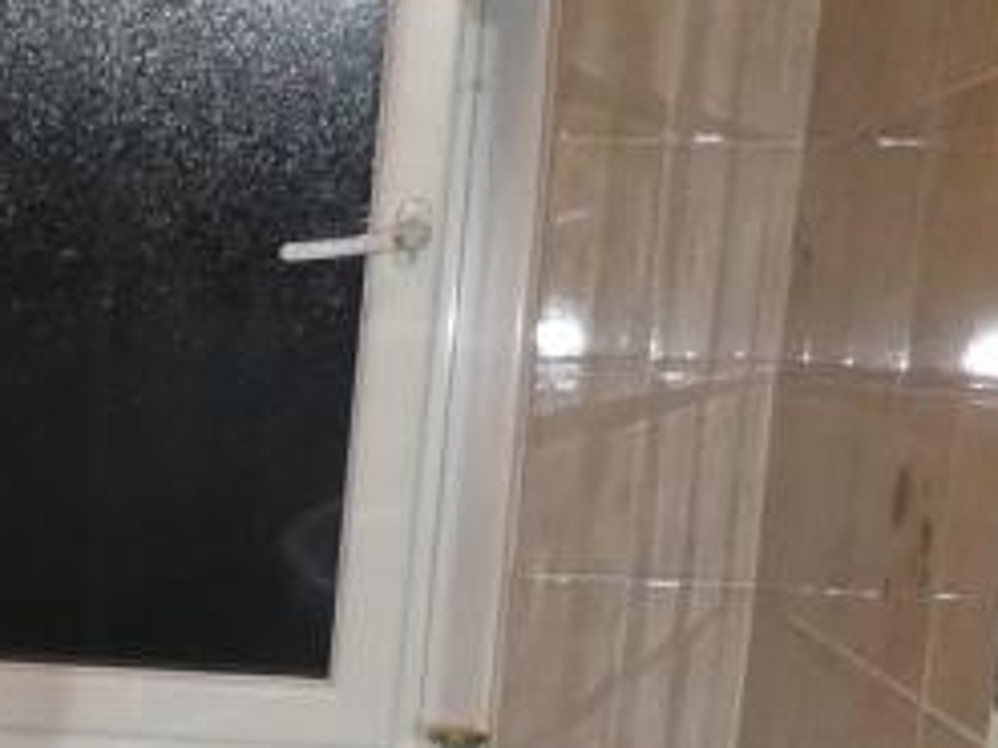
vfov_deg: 17.1
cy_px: 869
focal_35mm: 83
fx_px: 2392
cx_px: -182
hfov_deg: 21.9
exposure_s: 1/60
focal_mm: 3.6
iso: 800
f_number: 2.8
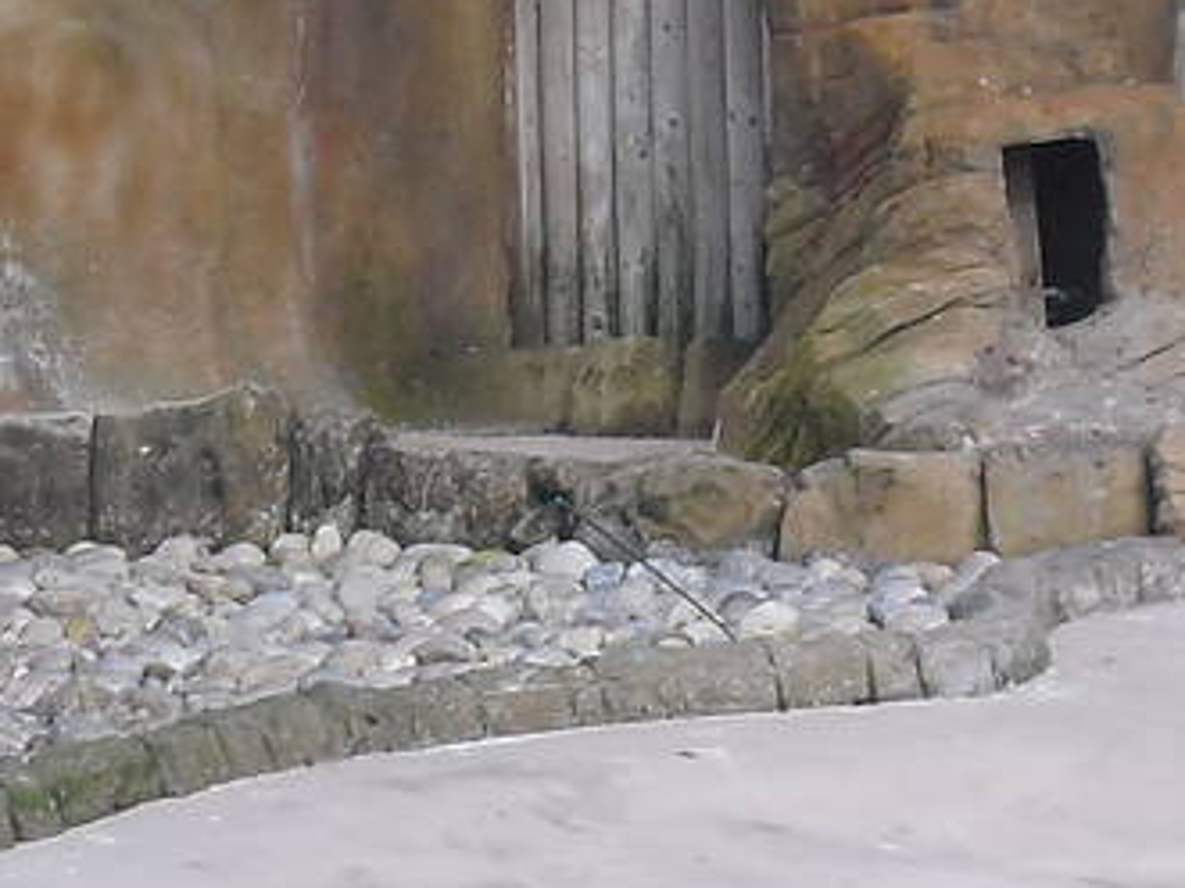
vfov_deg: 8.5
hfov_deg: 11.4
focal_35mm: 174
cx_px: 458
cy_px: 505
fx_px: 5954
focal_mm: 6.3
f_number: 7.8
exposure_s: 1/100
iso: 64
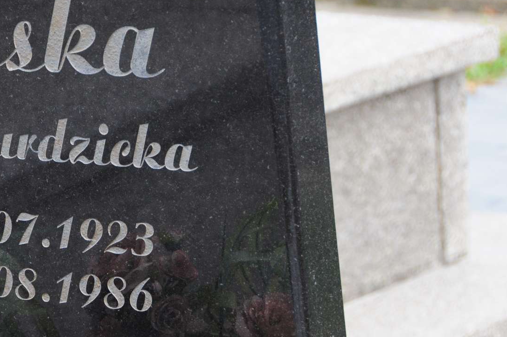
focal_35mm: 281
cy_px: 109
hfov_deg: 7.3
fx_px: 3952
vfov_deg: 4.9
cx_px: 47
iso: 500
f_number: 7.1
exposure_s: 1/200
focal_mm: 95
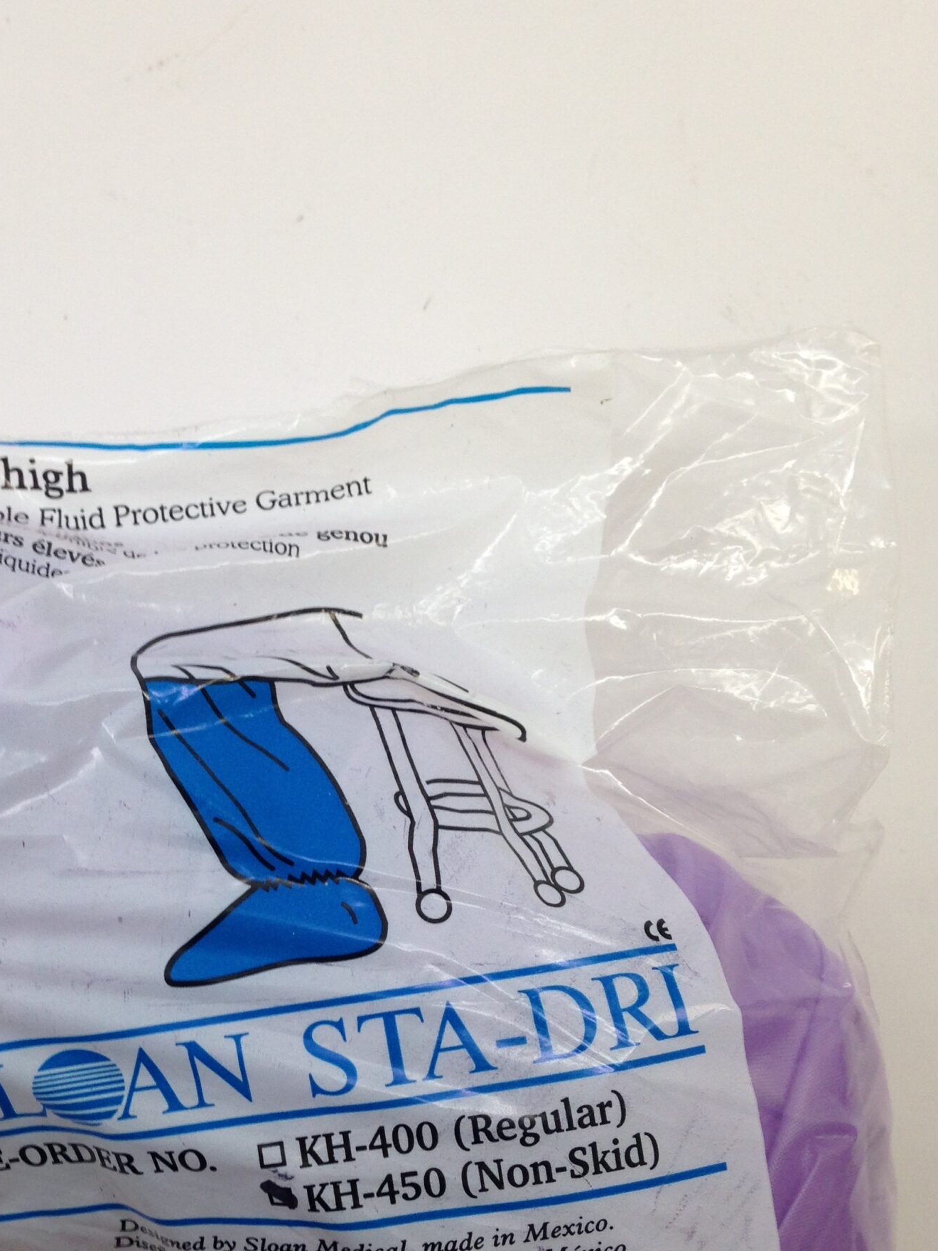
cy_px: 807
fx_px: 1734
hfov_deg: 29.9
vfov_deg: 39.3
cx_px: 269
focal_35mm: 48
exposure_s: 1/60
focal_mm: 4.12
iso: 64
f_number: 2.4
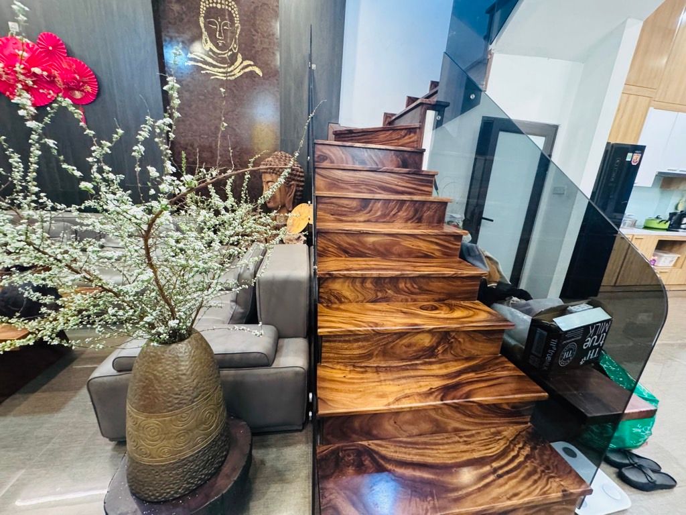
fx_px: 277
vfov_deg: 85.7
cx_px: 343
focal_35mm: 14
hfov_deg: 102.1
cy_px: 258
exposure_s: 1/50
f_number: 2.2
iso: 800
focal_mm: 2.22
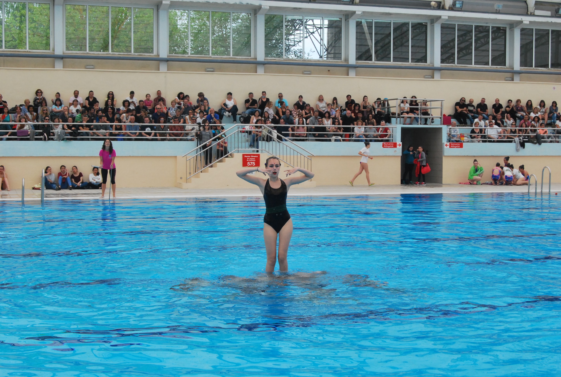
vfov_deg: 23.9
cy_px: 188
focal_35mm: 57
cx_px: 280
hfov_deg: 35.0
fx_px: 890
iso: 800
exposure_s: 1/400
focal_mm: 38
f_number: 11
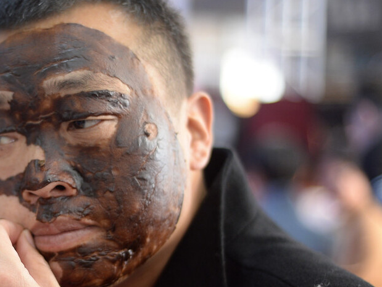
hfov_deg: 20.6
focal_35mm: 93
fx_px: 1027
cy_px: 193
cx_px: 33
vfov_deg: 15.9
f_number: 1.8
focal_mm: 50
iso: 640
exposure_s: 1/250
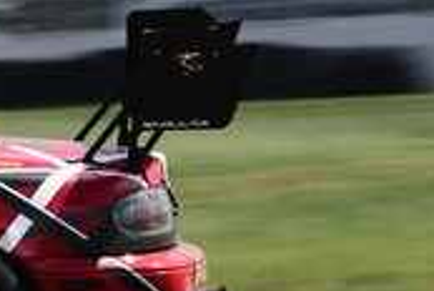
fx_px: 16725
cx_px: -356
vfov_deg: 1.0
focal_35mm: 1385
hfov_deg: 1.5
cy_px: 25
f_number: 10
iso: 100
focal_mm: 200
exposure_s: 1/200
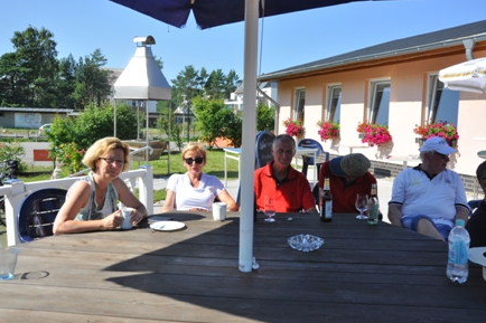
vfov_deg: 40.5
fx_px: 439
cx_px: 246
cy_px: 158
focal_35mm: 33
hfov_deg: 58.0
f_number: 6.3
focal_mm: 21
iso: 400
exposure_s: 1/1600
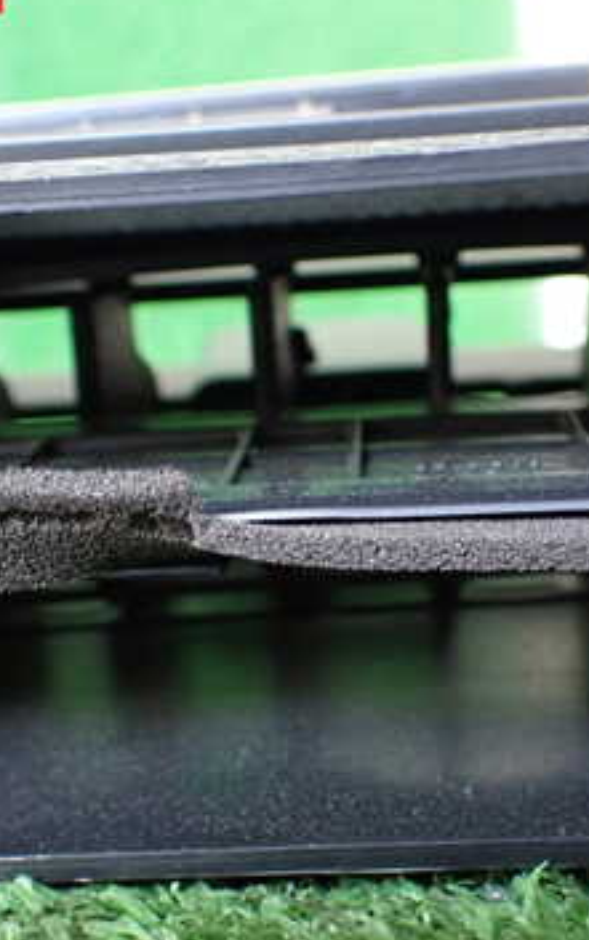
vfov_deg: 37.4
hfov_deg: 24.0
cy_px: 562
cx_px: 320
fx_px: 1385
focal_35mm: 54
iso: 800
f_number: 2.3
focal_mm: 5.4
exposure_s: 1/50
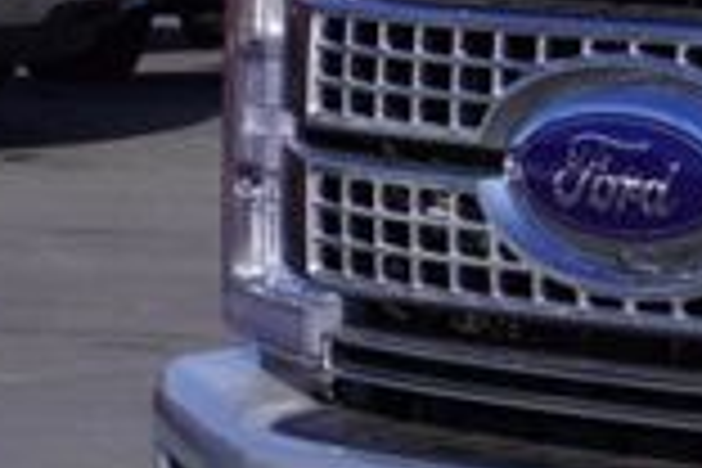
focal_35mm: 324
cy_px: 324
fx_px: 6323
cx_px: 2236
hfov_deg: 5.8
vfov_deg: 4.2
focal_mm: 33
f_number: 11
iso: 100
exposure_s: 1/160
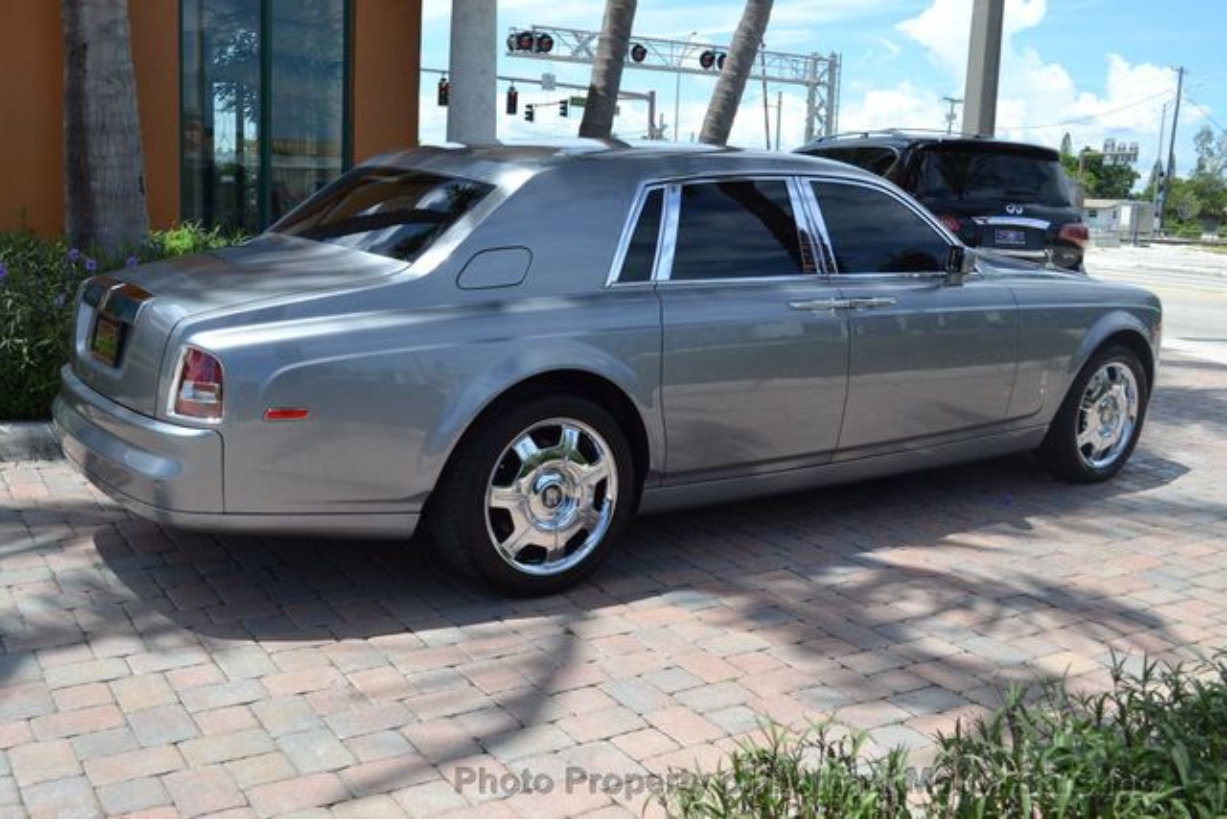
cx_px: 614
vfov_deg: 36.9
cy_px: 410
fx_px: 1227
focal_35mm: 36
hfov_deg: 53.1
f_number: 8
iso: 100
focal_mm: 24
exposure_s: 1/200
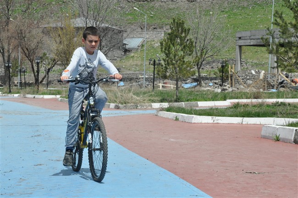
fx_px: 769
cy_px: 99
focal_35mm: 93
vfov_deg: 14.7
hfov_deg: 21.9
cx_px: 149
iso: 1000
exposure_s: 1/2000
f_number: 11
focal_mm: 62
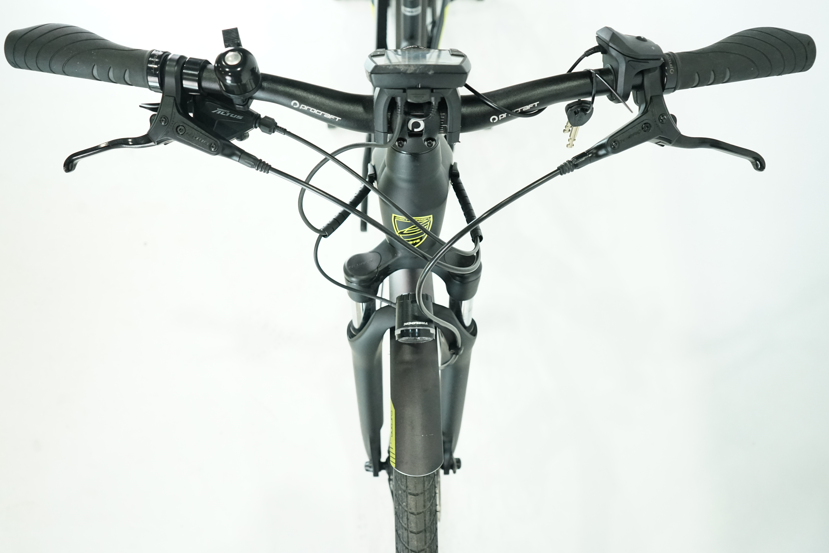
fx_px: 714
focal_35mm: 31
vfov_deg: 42.3
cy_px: 276
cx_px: 414
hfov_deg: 60.3
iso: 3200
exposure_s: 1/200
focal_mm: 31
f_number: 5
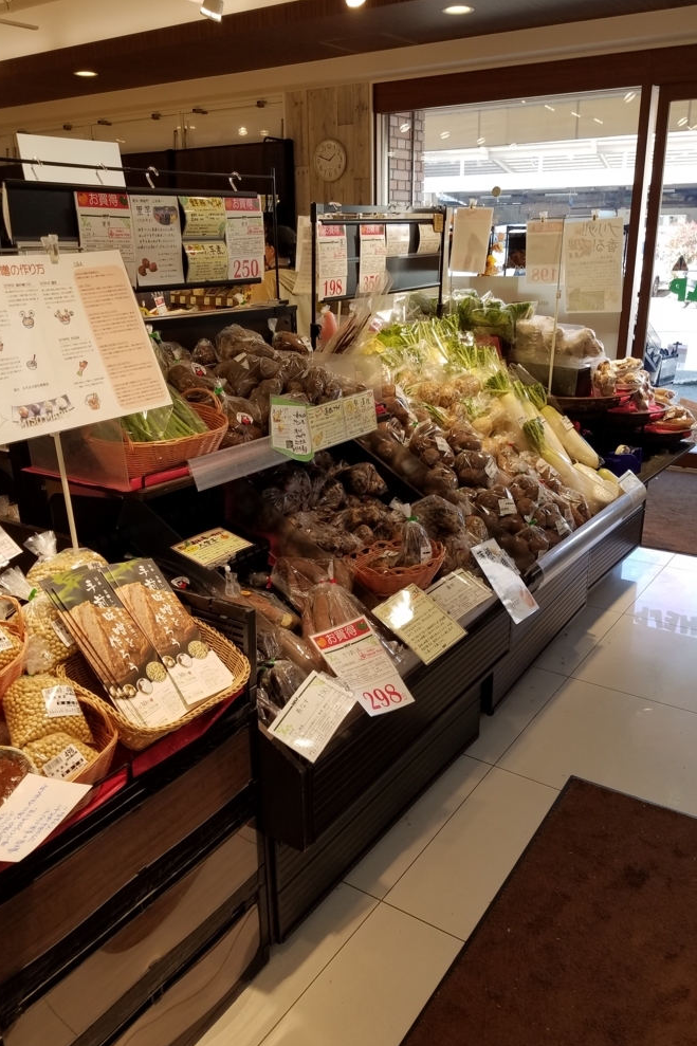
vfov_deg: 65.5
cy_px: 532
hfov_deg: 46.4
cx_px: 367
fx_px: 813
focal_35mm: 28
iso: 80
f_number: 1.7
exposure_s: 1/120
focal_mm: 4.2
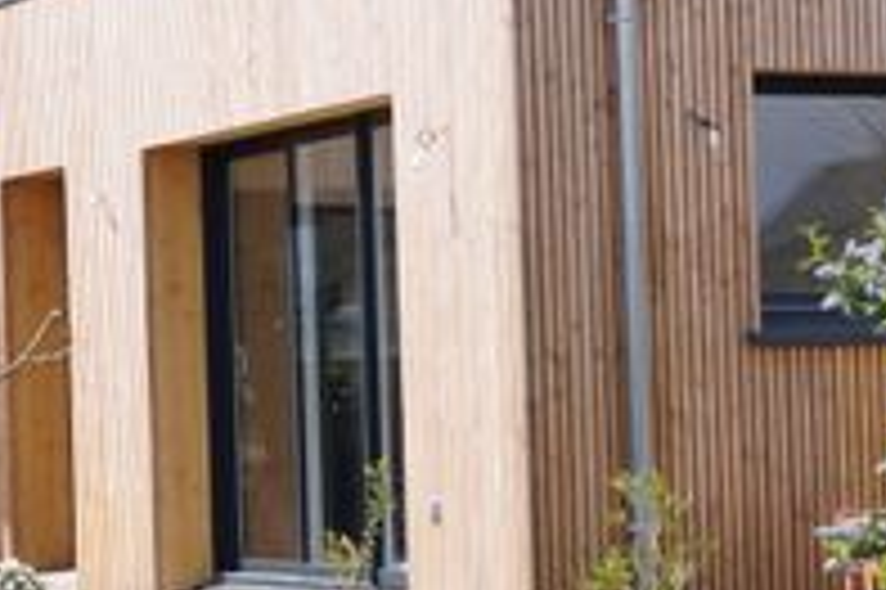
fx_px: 3369
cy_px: 272
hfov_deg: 15.0
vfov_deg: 10.0
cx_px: 432
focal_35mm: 137
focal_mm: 30
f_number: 10
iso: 100
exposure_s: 1/125
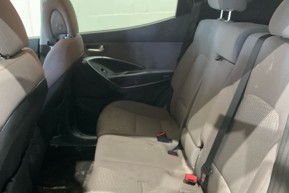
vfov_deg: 35.9
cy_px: 110
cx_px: 126
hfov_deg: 51.8
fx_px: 297
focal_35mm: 37
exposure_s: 1/30
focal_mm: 3
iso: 400
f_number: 1.8
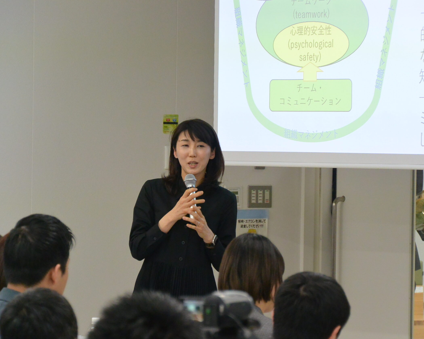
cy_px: 169
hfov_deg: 7.1
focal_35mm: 274
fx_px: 3439
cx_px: 233
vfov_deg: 5.6
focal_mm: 88.7
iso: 1000
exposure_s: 1/60
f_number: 5.6
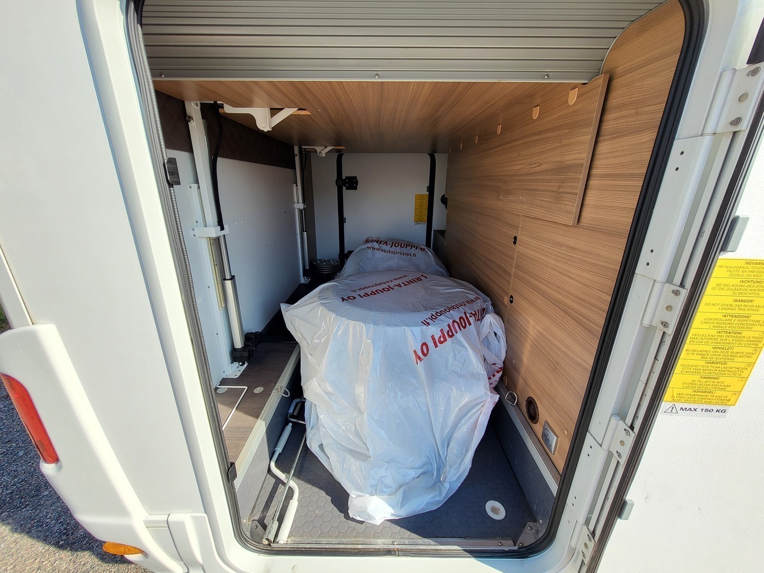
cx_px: 382
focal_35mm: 13
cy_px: 286
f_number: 2.2
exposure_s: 1/172
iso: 32
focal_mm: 1.74
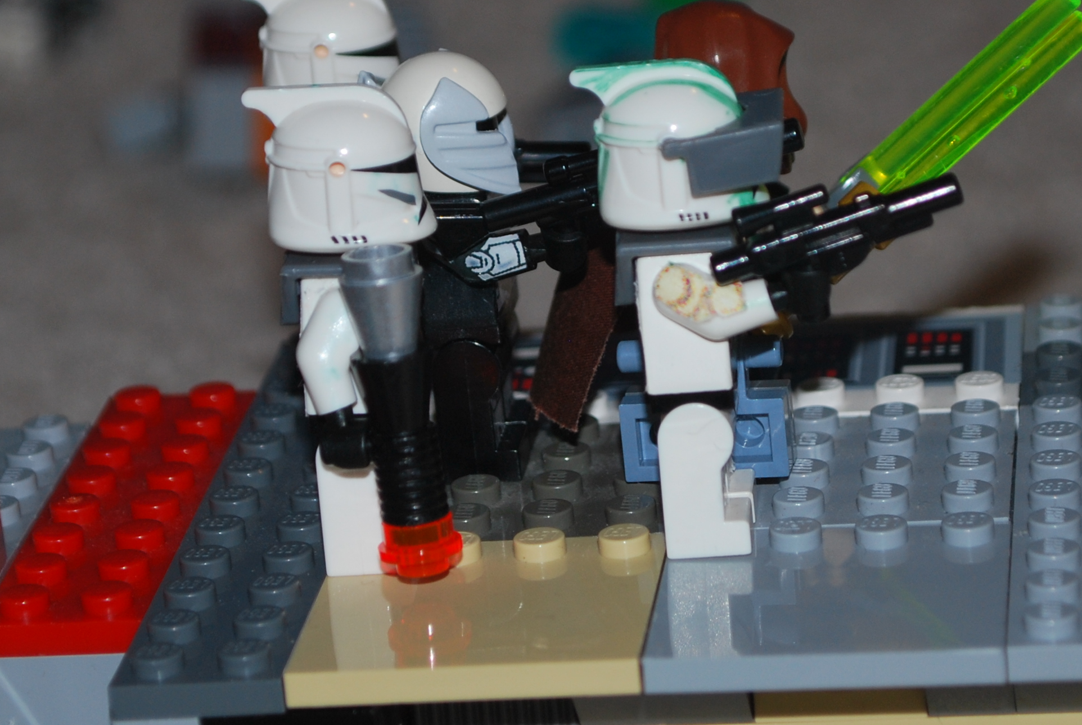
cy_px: 156
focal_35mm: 166
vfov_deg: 8.3
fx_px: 4995
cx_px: 552
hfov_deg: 12.4
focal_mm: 55
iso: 200
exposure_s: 1/60
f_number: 5.6
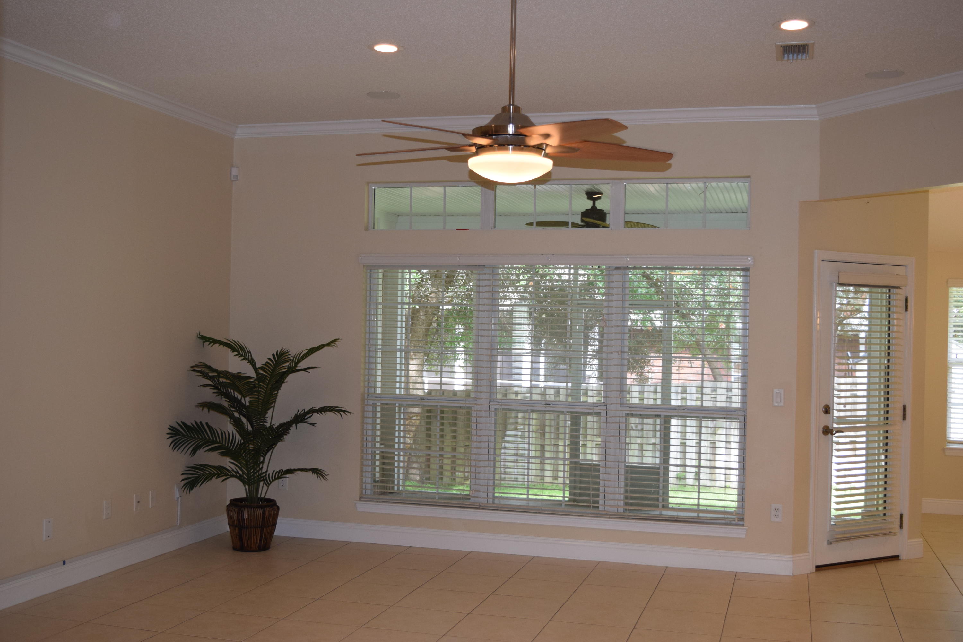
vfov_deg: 33.0
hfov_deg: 47.9
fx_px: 1083
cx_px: 482
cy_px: 321
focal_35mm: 40
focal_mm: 27
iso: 800
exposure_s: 1/100
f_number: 5
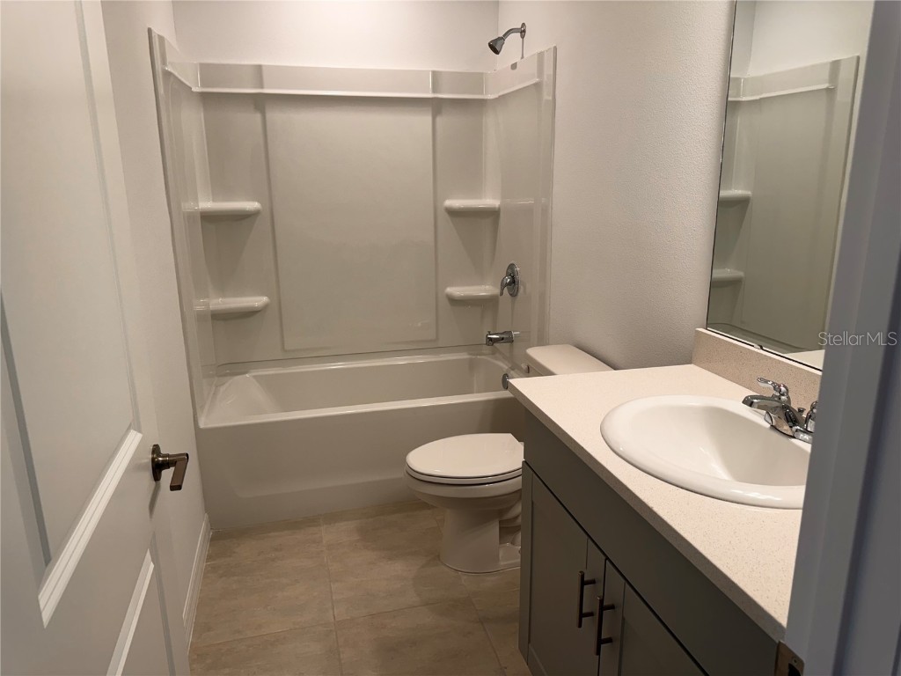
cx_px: 450
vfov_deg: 56.8
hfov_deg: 71.6
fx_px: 625
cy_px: 338
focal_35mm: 24
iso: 64
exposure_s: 1/120
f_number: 1.78
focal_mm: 6.76
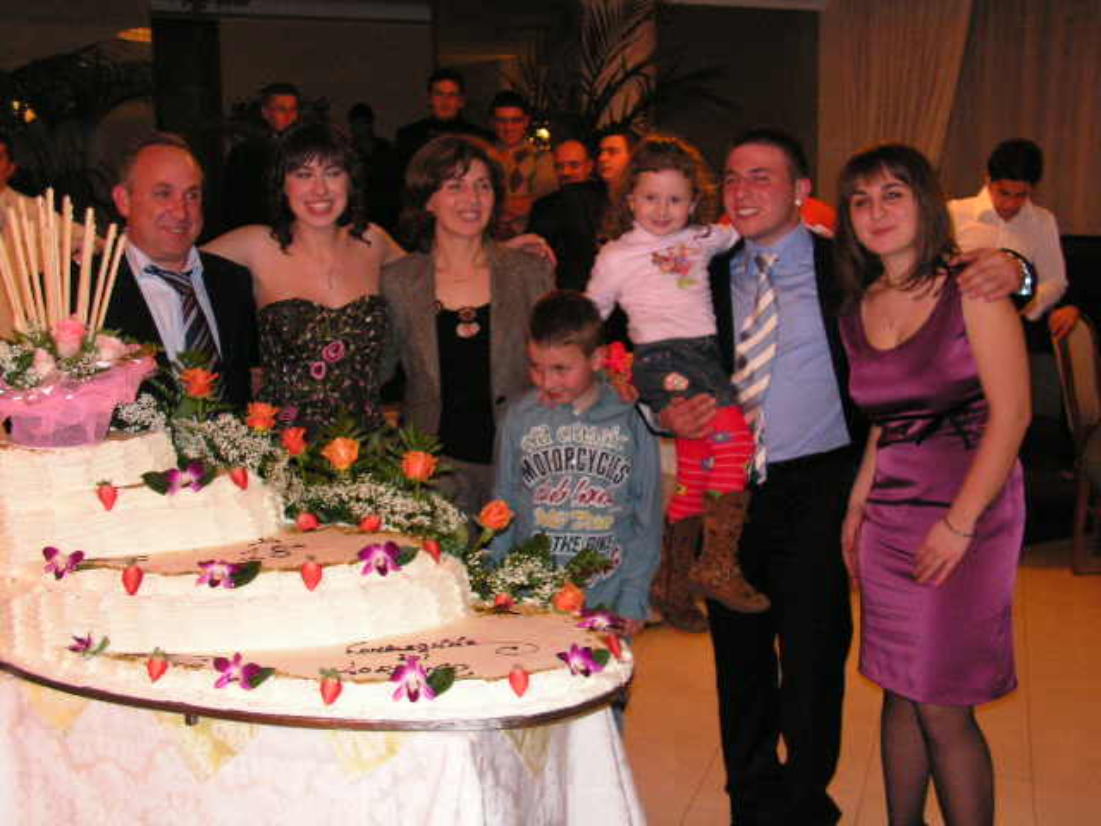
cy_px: 413
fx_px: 1399
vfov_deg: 32.9
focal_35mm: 44
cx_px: 550
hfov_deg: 42.9
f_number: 3.2
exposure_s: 1/40
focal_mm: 7.4
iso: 200
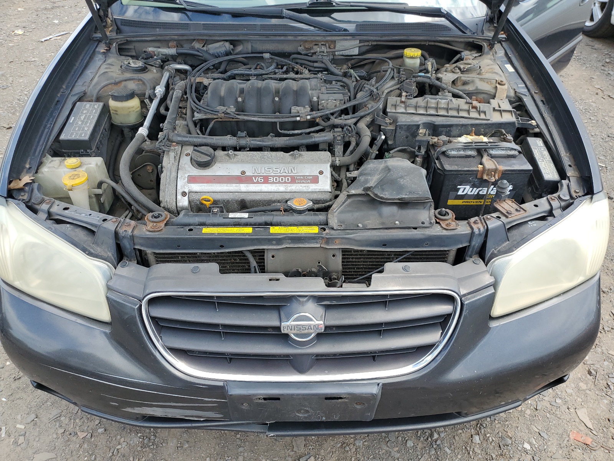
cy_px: 230
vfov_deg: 53.1
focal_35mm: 26
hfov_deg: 67.3
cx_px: 307
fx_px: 461
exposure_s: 1/714
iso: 50
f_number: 1.5
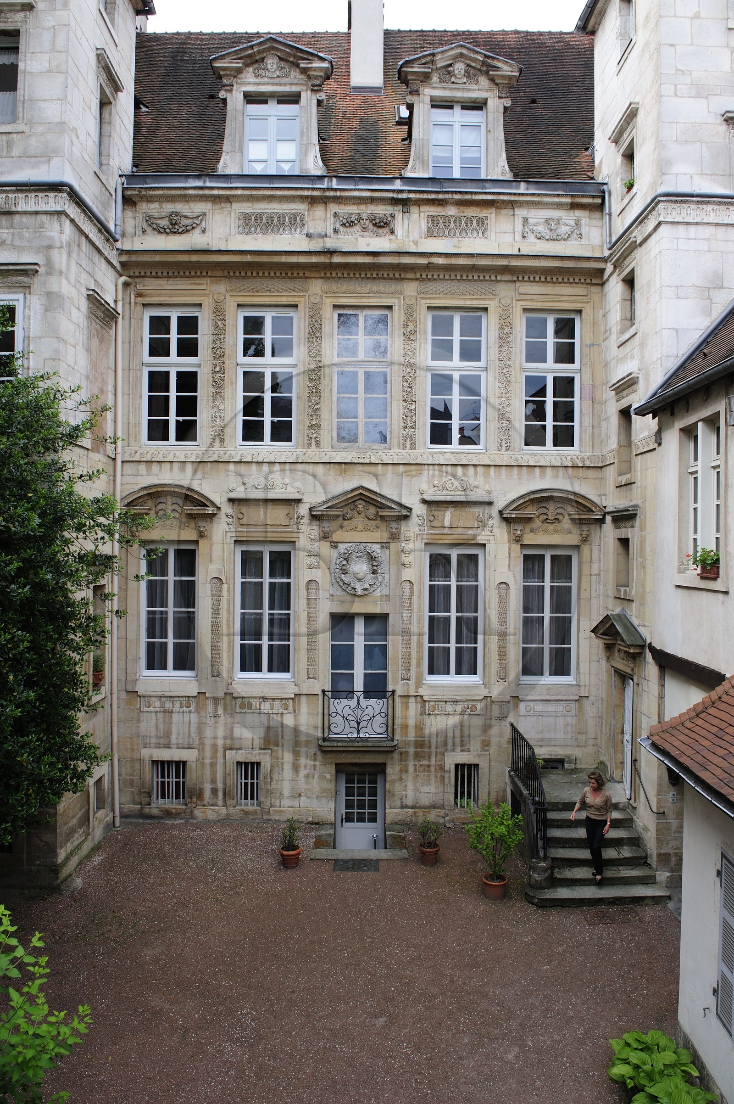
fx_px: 735
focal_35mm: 24
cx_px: 367
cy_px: 552
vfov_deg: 73.8
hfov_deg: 53.1
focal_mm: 24
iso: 200
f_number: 9
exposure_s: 1/125
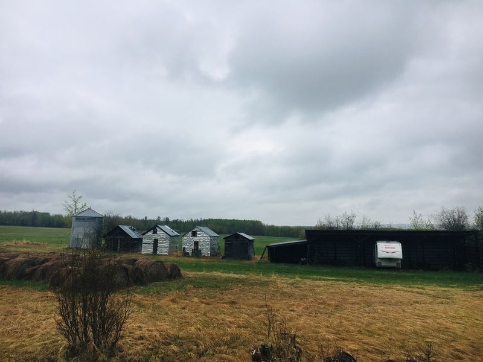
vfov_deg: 48.2
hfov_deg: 61.7
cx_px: 242
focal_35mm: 29
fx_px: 405
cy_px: 181
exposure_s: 1/938
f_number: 2.2
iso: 25
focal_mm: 4.15
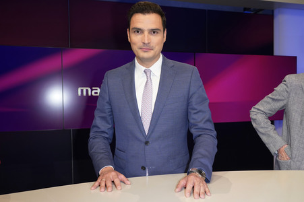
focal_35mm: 34
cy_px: 101
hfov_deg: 55.8
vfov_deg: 38.8
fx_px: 287
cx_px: 152
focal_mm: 34
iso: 2000
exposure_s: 1/160
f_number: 5.6
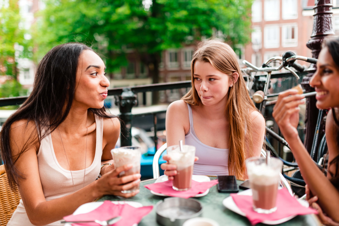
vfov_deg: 37.9
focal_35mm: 35
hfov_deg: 54.4
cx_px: 170
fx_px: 330
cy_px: 113
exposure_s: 1/640
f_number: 1.4
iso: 160
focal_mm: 35
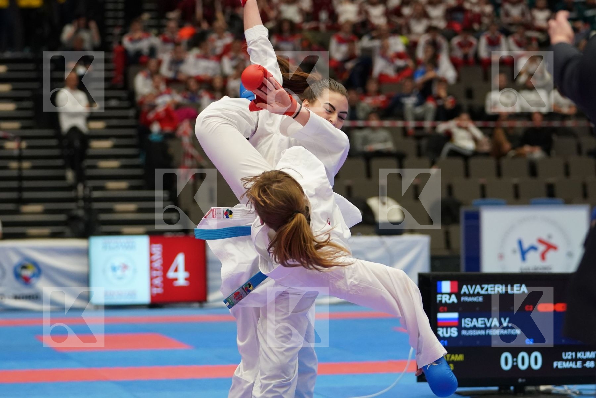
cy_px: 199
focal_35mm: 135
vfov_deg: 10.2
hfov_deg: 15.2
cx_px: 298
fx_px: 2235
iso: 2500
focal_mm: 90
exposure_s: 1/1000
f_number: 2.8
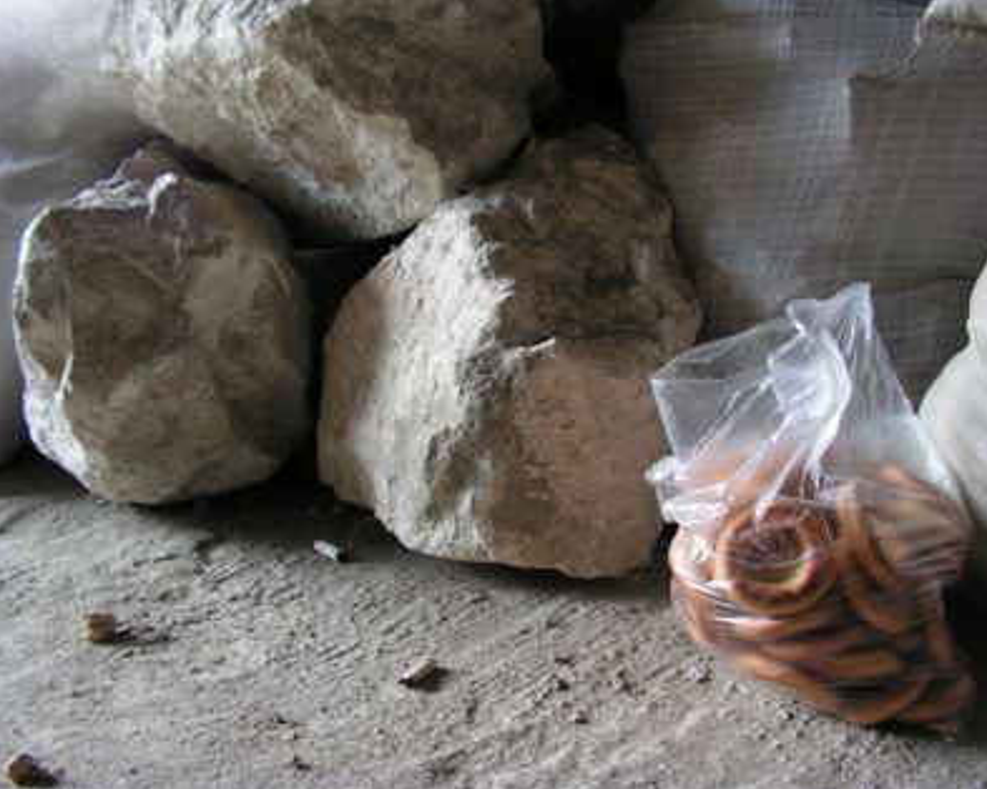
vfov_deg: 39.1
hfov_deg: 47.9
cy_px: 398
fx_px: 1109
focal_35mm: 38
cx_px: 526
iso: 160
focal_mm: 6
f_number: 3.2
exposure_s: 1/40
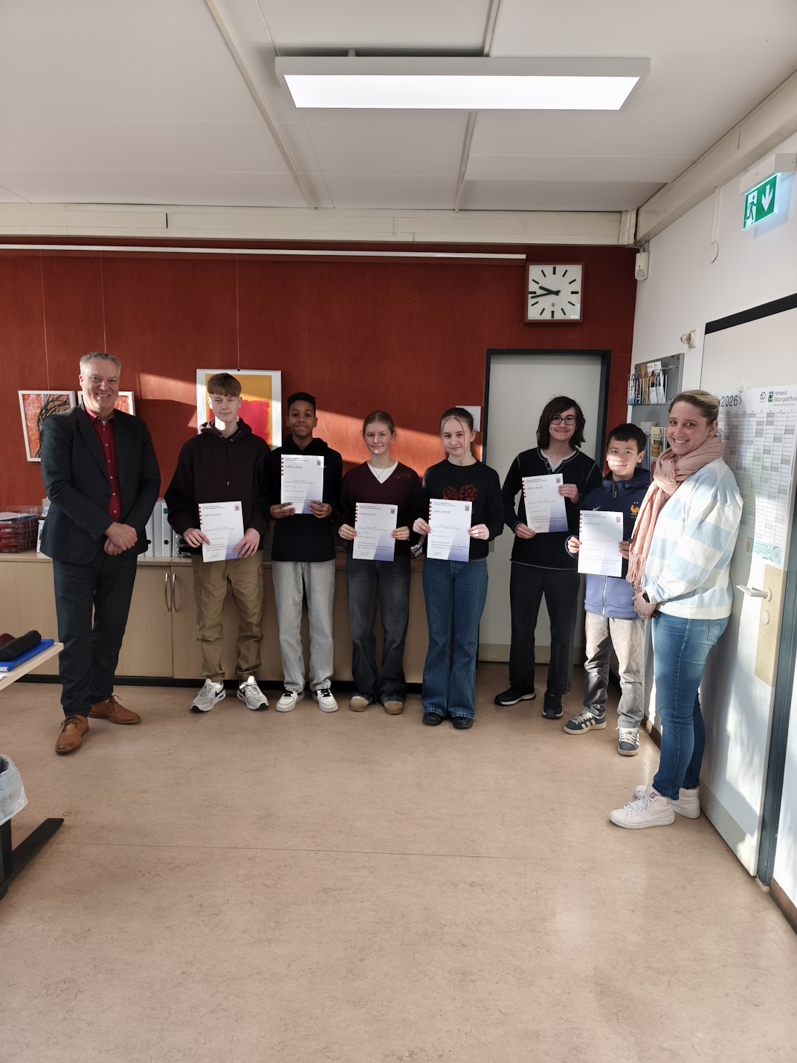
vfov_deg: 73.9
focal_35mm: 23
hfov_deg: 58.9
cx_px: 398
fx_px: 706
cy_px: 532
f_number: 1.6
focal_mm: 6.57
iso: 100
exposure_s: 1/100
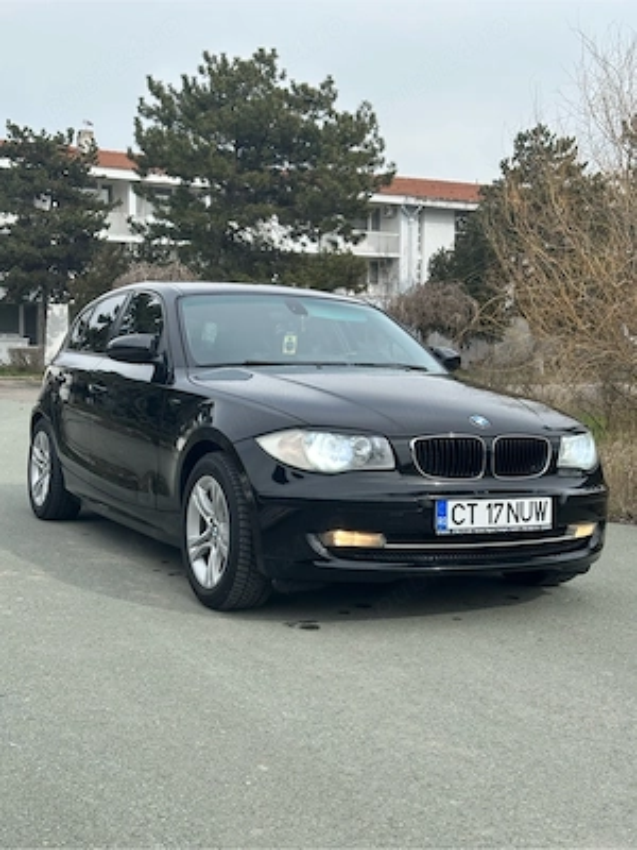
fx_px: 1178
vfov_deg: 39.7
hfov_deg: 30.3
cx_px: 318
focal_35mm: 48
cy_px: 425
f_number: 1.78
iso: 64
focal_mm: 6.86
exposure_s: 1/1667
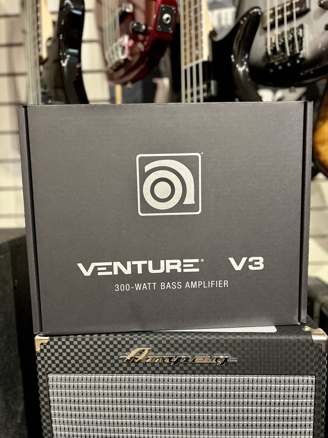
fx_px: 328
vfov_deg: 67.3
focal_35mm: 26
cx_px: 164
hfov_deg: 53.1
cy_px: 219
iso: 500
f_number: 1.6
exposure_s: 1/40
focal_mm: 5.1
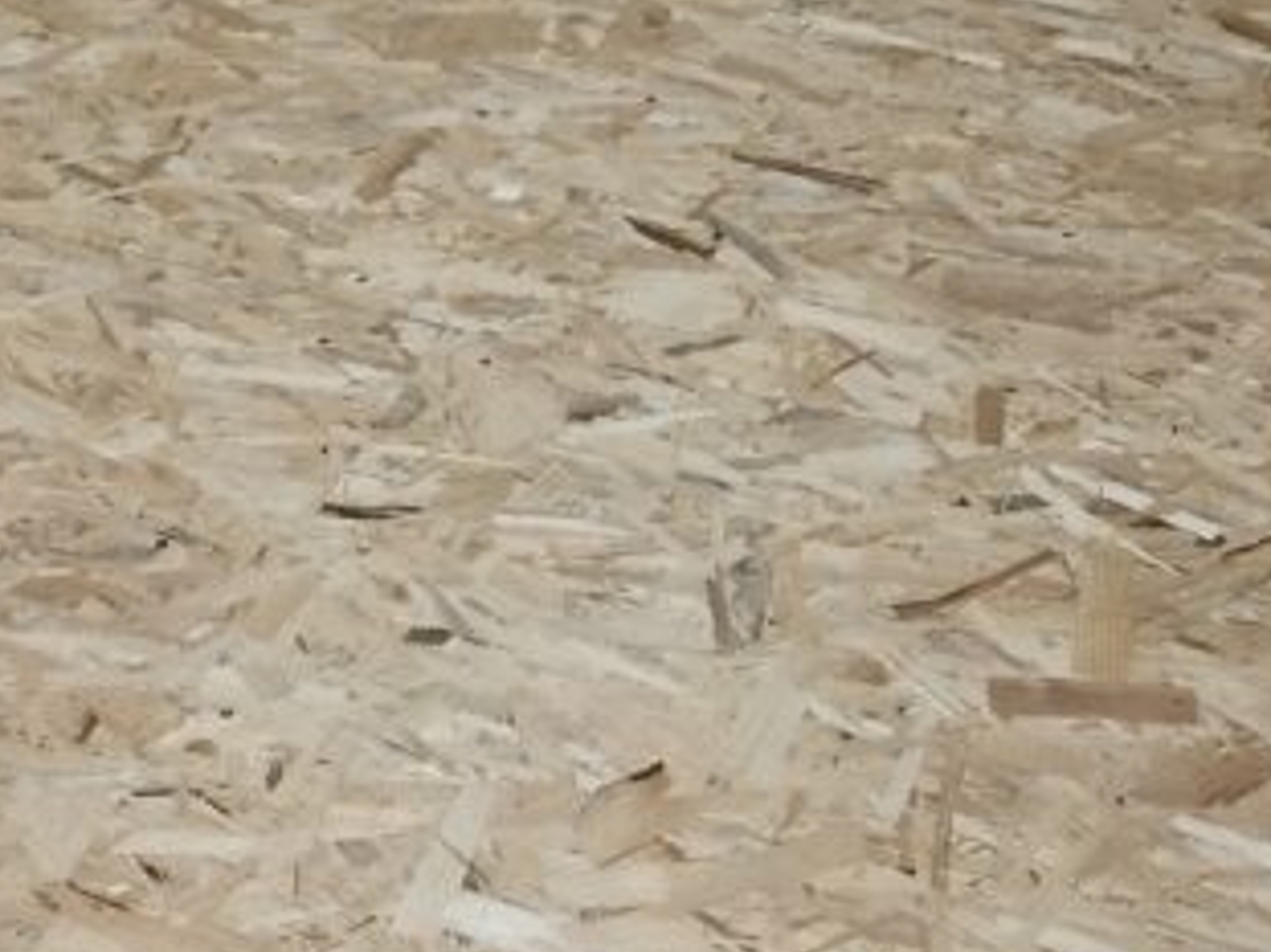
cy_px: 355
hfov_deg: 24.7
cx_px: 474
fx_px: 2900
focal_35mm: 79
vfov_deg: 18.6
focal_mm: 5.89
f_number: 1.89
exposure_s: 1/25
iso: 1030
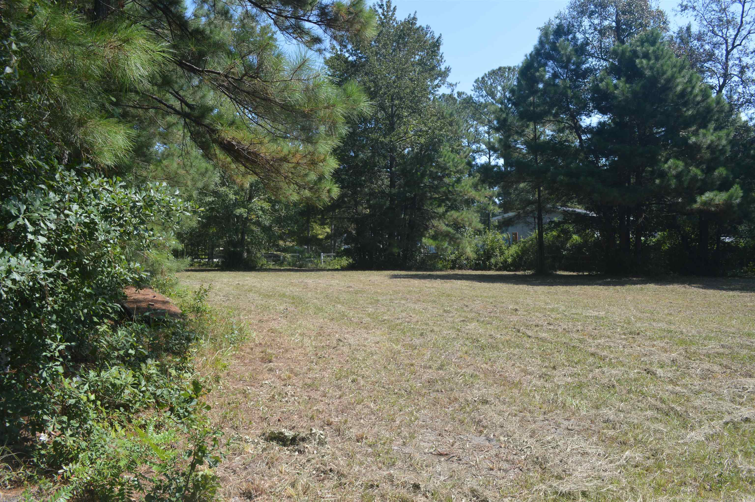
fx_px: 566
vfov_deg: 47.8
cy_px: 251
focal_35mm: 27
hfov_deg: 67.4
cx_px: 378
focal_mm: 18
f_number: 6.3
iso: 100
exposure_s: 1/160
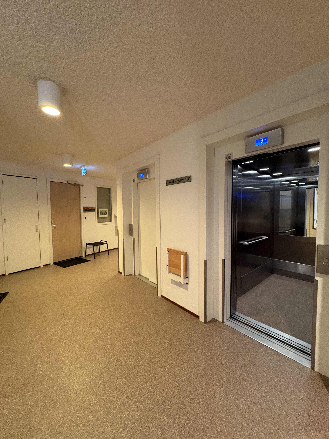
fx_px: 177
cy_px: 220
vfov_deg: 102.1
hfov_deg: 85.7
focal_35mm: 14
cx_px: 164
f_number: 2.2
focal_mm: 2.22
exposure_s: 1/50
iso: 500
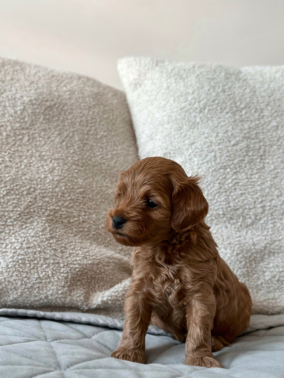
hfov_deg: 30.3
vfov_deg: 39.7
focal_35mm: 48
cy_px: 189
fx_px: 525
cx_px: 142
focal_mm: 6.86
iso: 320
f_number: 1.8
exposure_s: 1/60
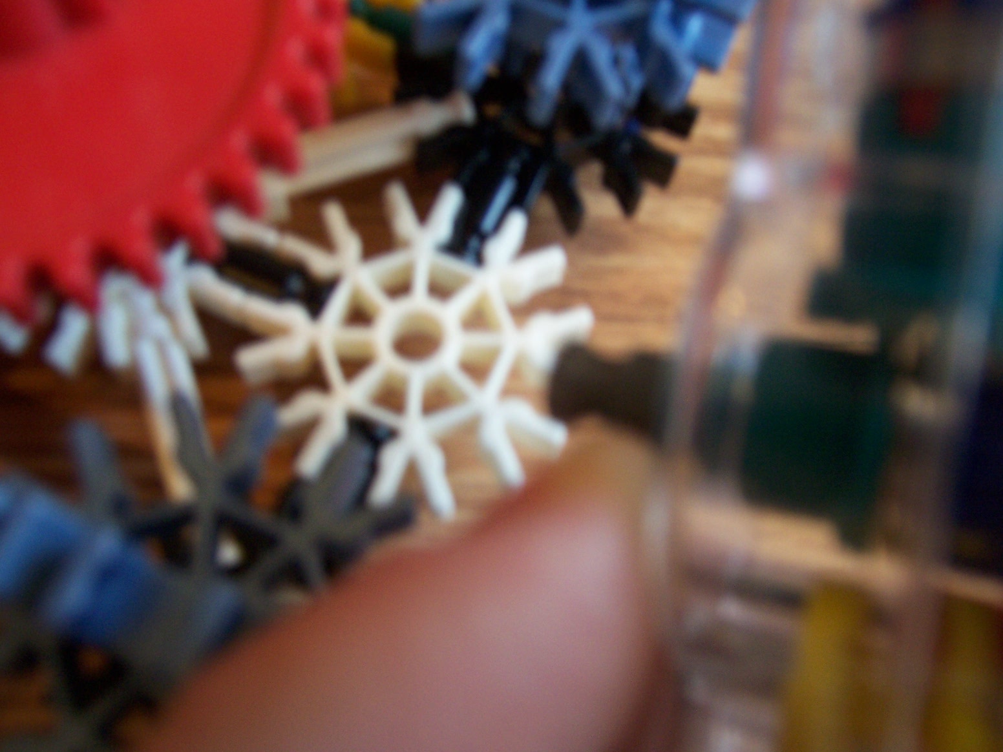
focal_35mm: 33
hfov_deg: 55.4
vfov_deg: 42.9
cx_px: 502
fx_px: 956
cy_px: 376
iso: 140
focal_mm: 5.5
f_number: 3.4
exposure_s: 1/10
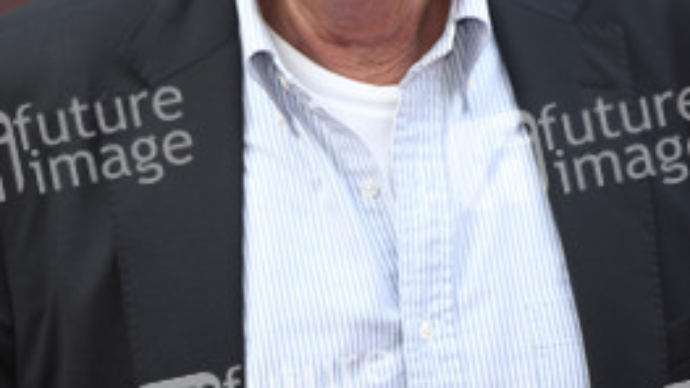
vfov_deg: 3.8
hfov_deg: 6.8
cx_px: 344
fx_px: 5819
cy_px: 18
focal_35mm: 318
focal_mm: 200
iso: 640
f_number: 3.5
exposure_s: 1/1250
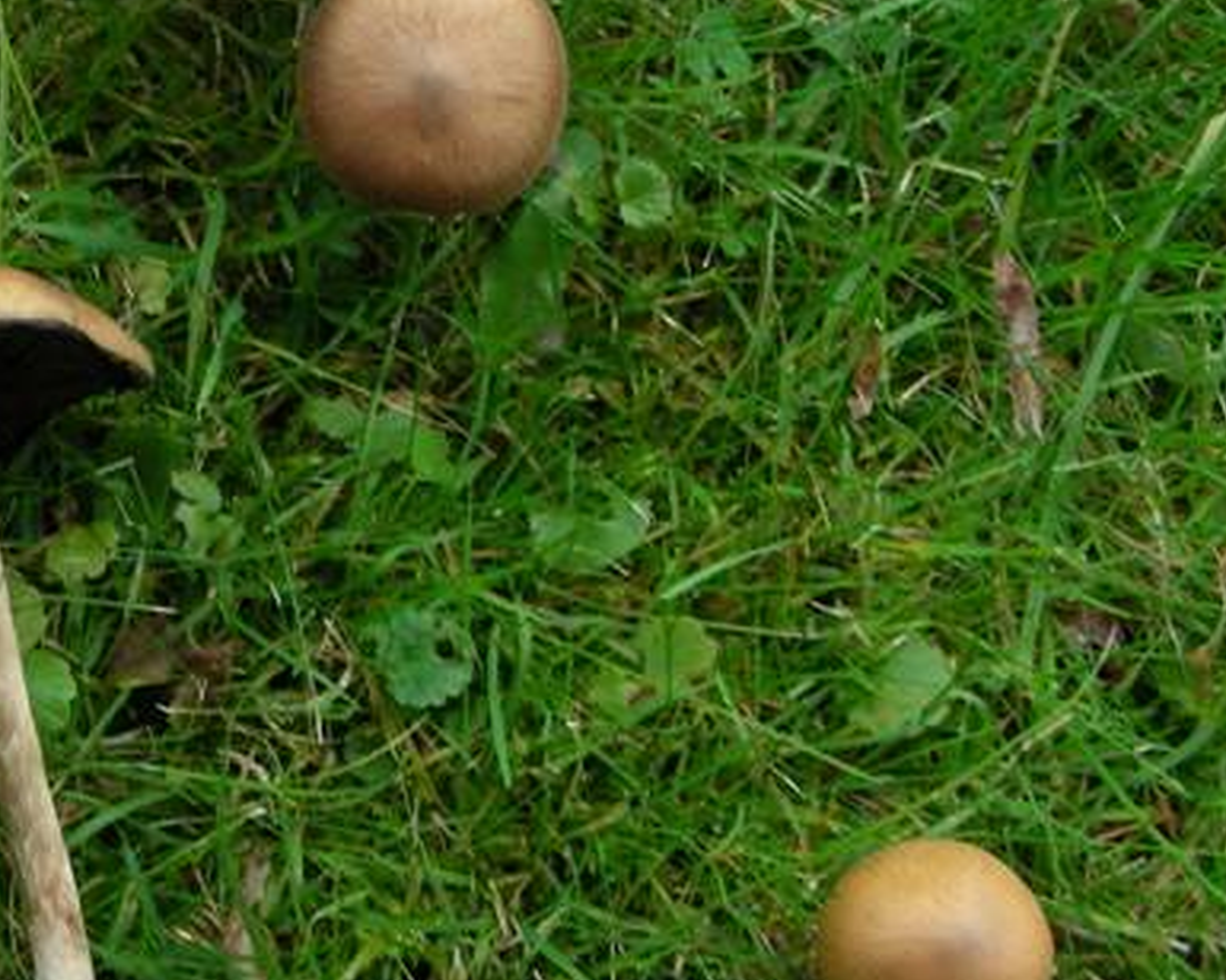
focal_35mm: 77
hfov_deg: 24.0
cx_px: 115
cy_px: 280
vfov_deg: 19.8
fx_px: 2794
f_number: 3.5
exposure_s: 1/29.8
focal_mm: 6.3
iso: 108
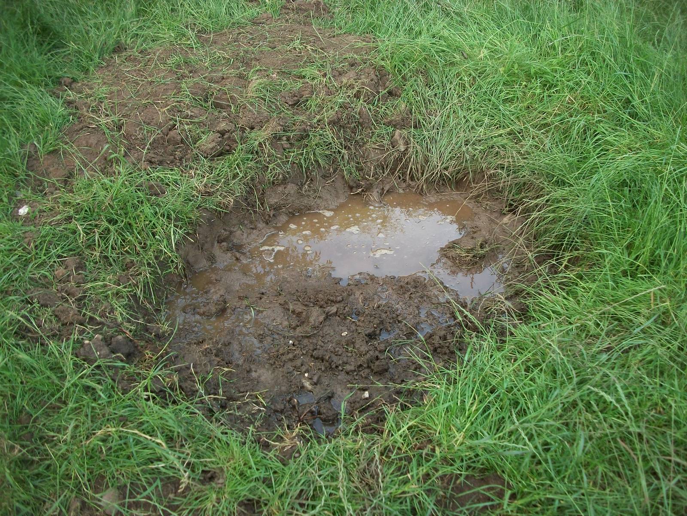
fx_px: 635
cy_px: 258
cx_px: 344
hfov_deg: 56.8
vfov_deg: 44.2
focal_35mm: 32
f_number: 2.9
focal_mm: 5.7
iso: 80
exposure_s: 1/160
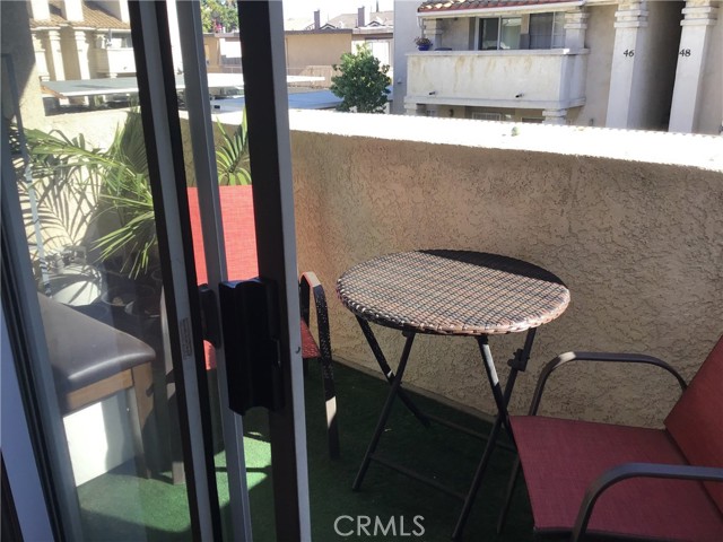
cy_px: 271
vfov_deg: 45.4
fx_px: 647
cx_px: 362
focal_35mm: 31
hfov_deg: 58.4
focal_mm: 3.3
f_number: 2.4
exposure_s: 1/255
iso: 25
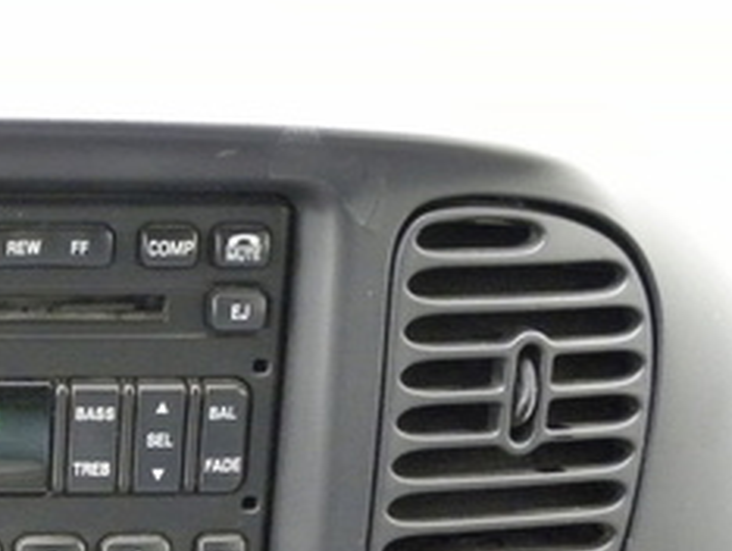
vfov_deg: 14.2
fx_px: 2138
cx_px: -50
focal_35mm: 101
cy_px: 651
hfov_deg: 18.8
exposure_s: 1/23.2
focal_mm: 6.6
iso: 400
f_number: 3.5
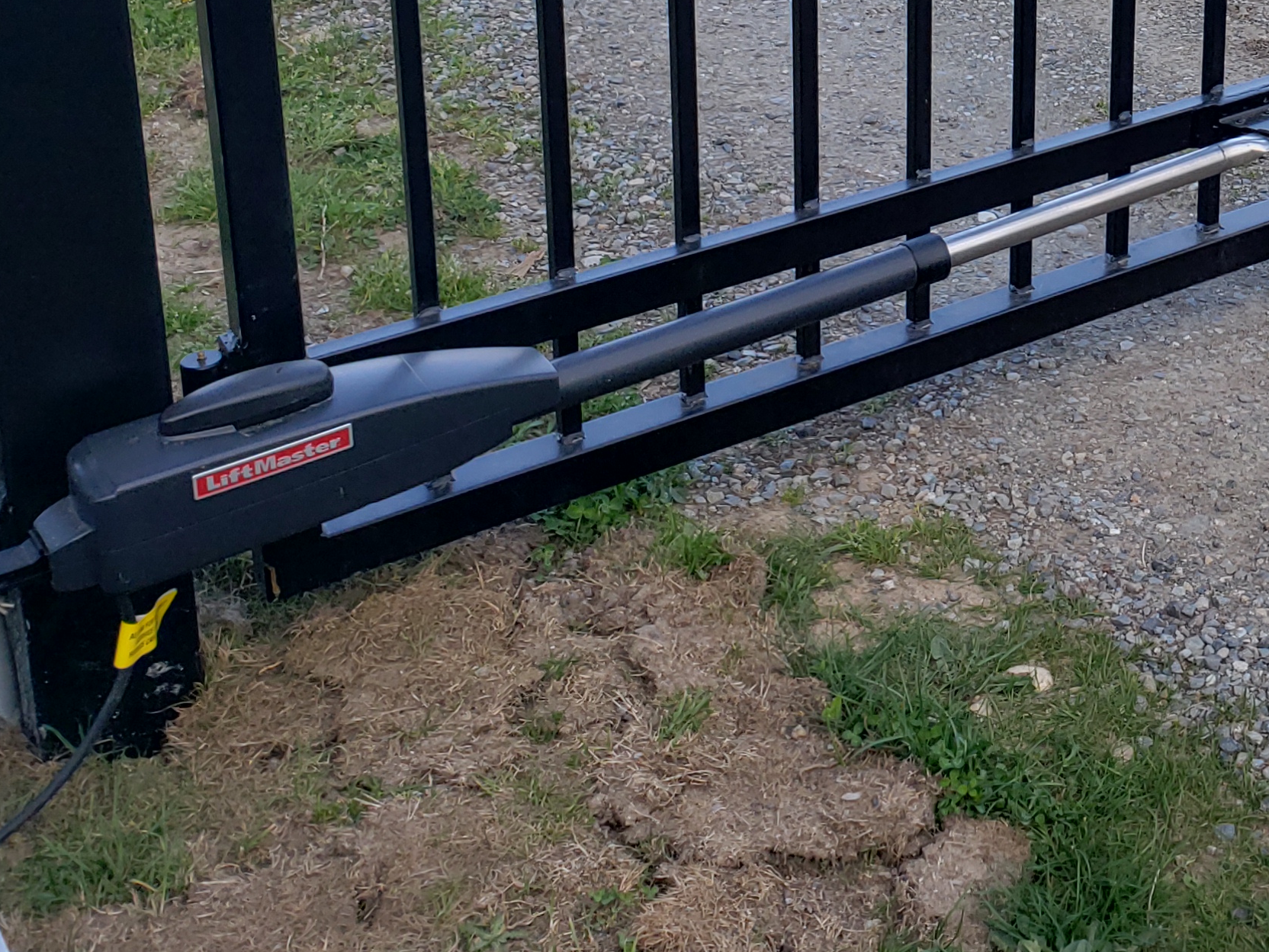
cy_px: -199
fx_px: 2310
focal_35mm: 63
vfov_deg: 21.6
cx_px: 1377
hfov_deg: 28.1
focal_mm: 4.3
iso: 50
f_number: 2.4
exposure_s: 1/309
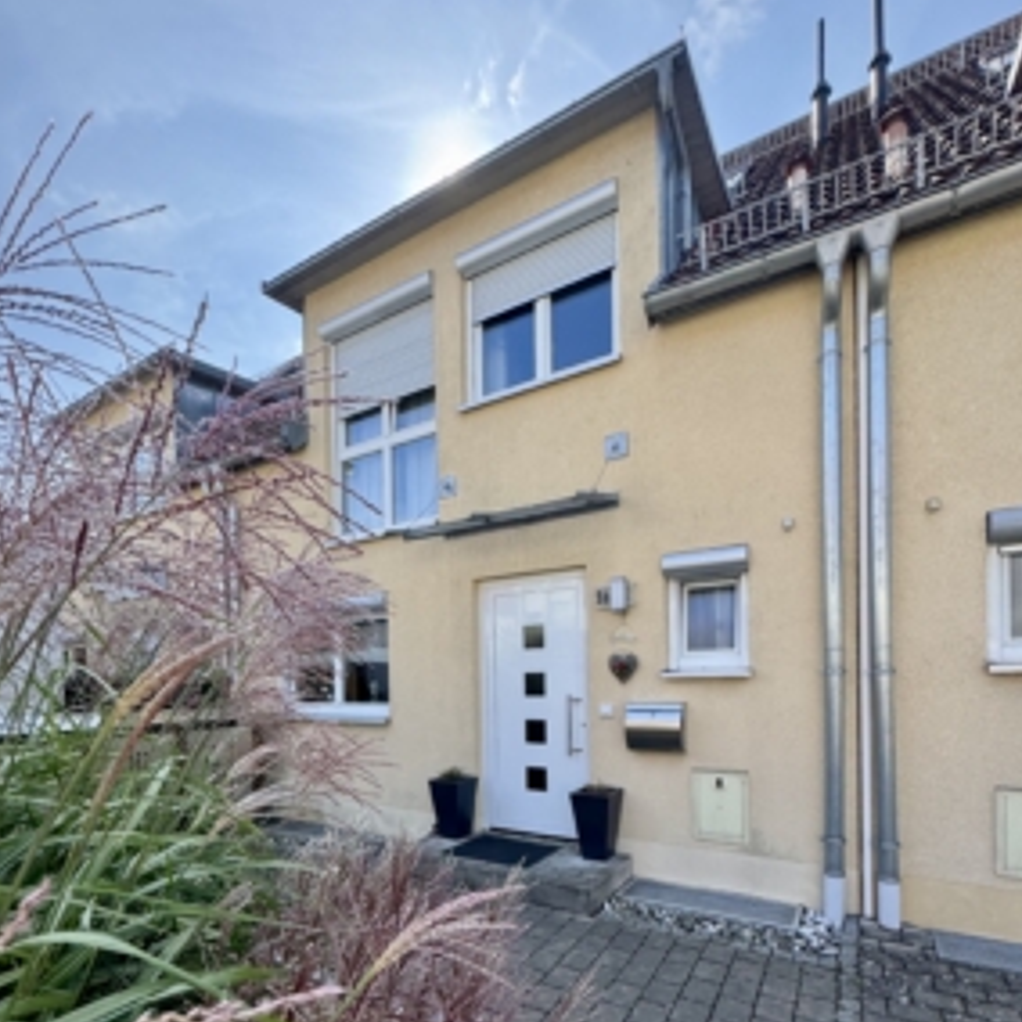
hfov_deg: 84.0
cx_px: 520
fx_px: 568
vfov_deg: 81.0
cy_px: 687
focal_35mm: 17
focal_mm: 2.22
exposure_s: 1/476
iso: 40
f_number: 2.2
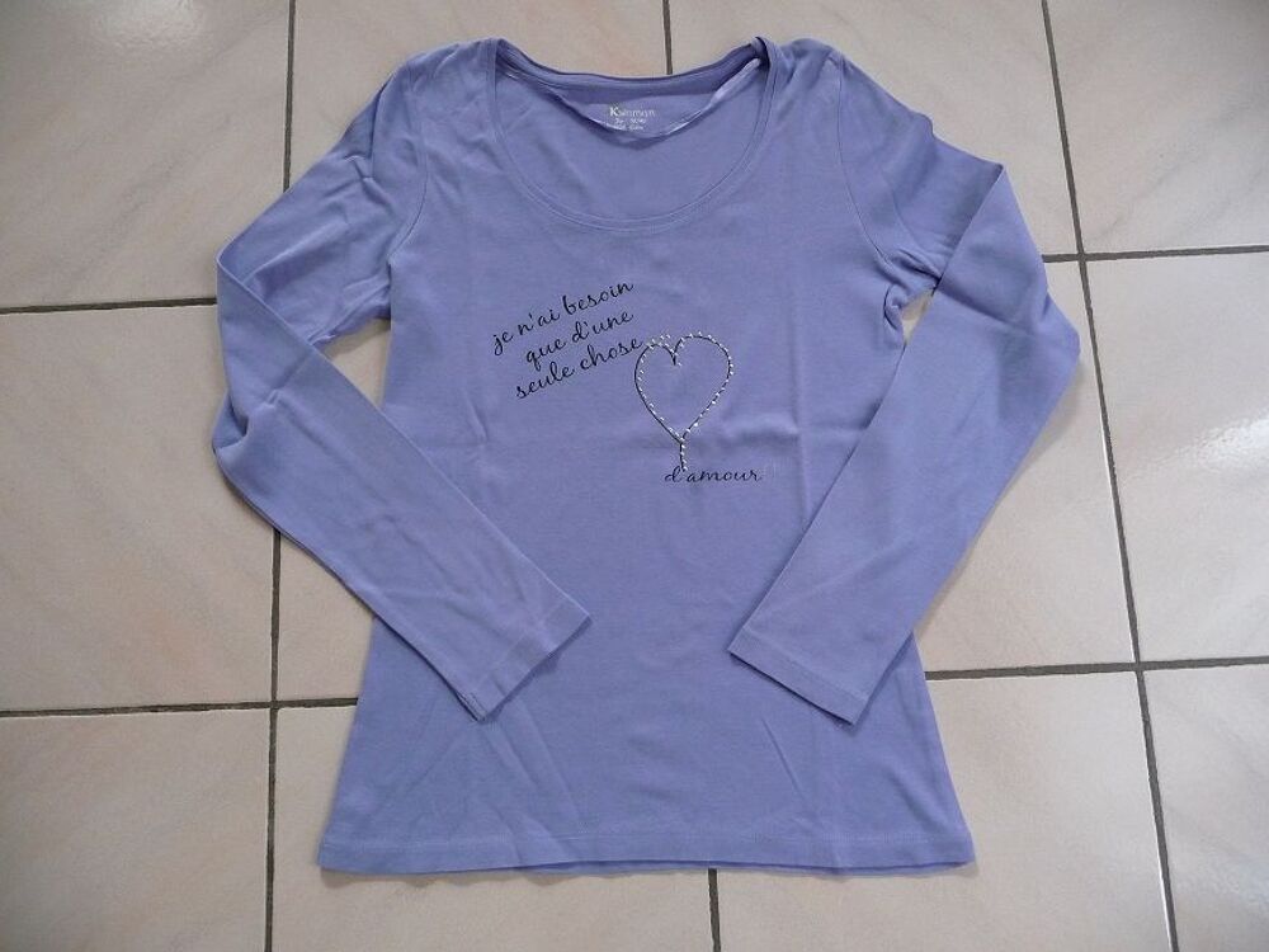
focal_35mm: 28
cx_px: 634
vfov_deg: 49.7
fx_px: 1026
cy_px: 476
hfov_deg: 63.4
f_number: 3.3
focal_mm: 4.7
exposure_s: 1/30
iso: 320
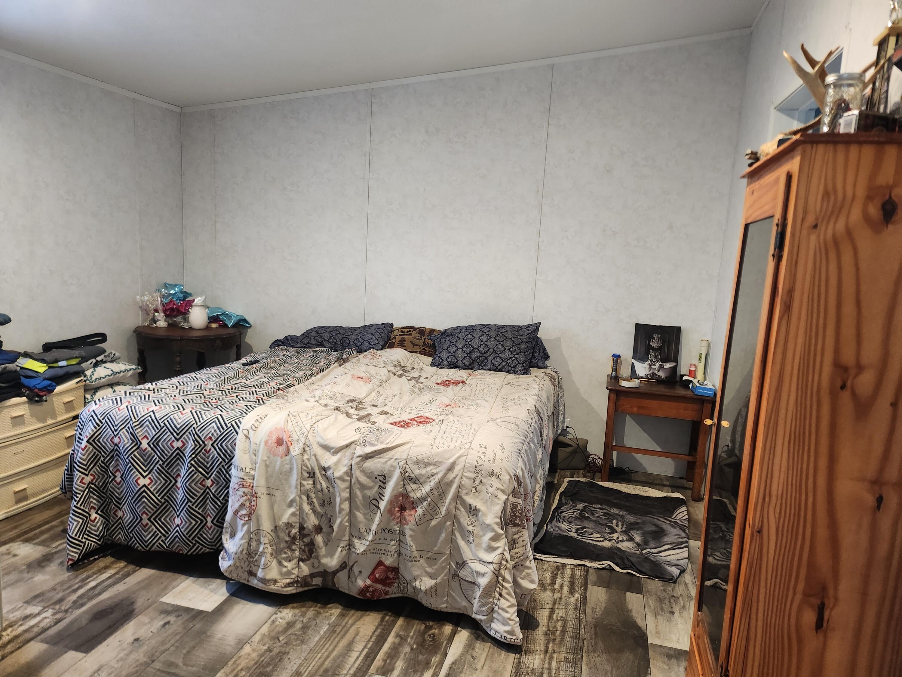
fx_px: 625
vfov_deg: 56.8
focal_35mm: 24
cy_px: 338
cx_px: 451
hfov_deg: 71.6
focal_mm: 5
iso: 640
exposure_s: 1/60
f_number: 1.8
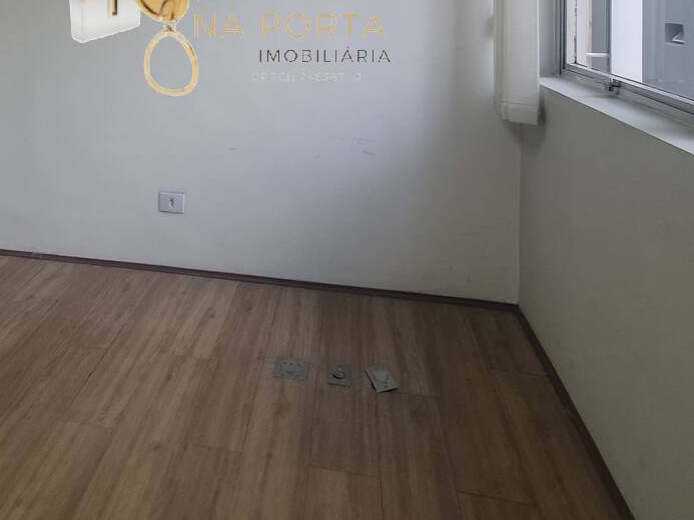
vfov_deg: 43.4
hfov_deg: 63.2
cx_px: 216
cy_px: -10
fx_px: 541
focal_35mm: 27
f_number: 2.2
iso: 50
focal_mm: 1.8
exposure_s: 1/120
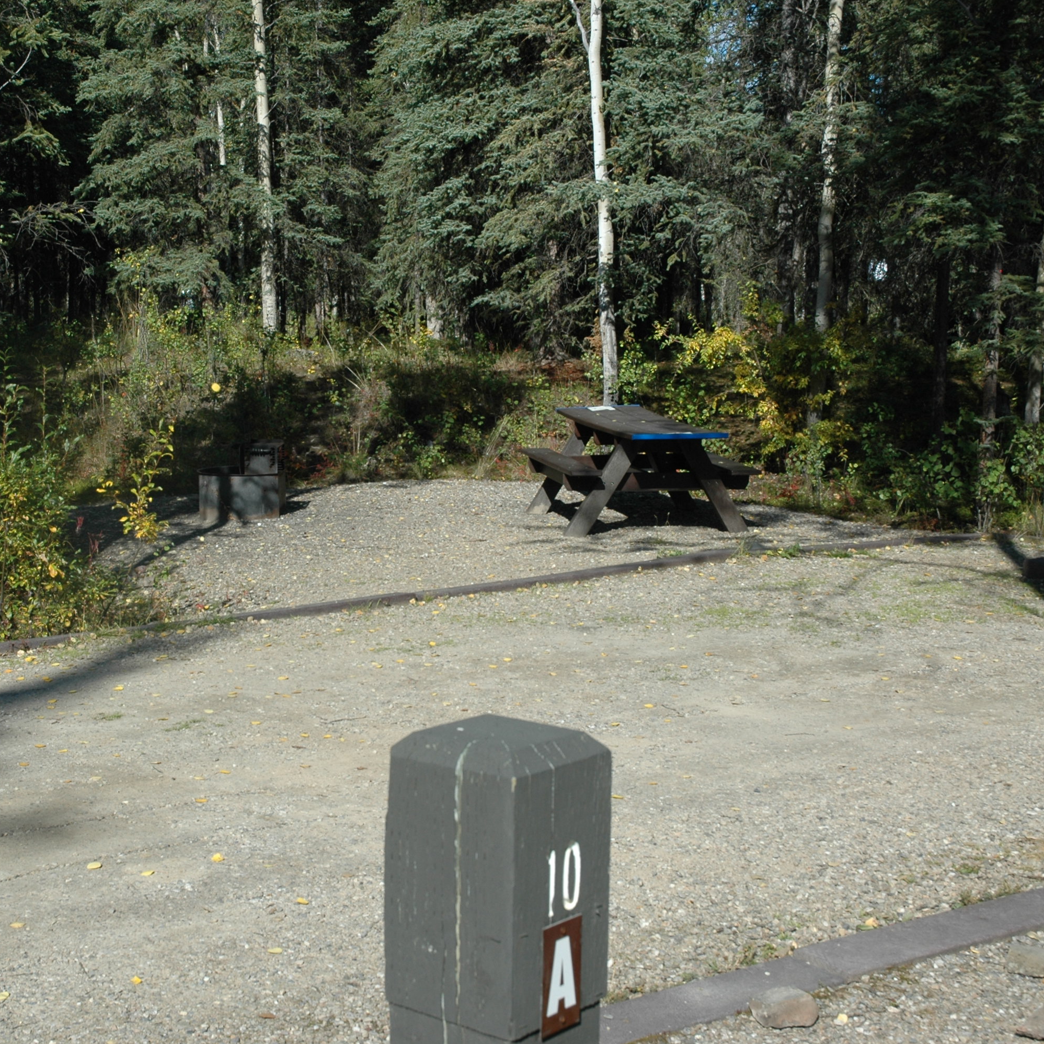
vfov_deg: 30.7
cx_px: 344
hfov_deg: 30.5
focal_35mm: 56
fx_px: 1899
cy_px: 522
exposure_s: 1/250
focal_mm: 29
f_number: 8
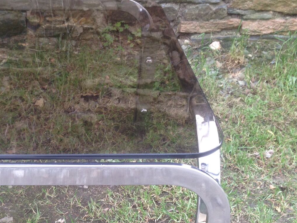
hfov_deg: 28.4
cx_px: 64
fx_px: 575
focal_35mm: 67
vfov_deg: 21.9
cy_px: 145
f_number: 2.4
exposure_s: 1/120
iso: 64
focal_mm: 4.12
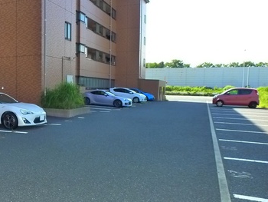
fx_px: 372
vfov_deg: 30.3
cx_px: 34
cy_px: 116
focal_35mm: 48
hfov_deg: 37.4
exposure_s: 1/400
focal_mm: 5.1
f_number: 2.8
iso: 400
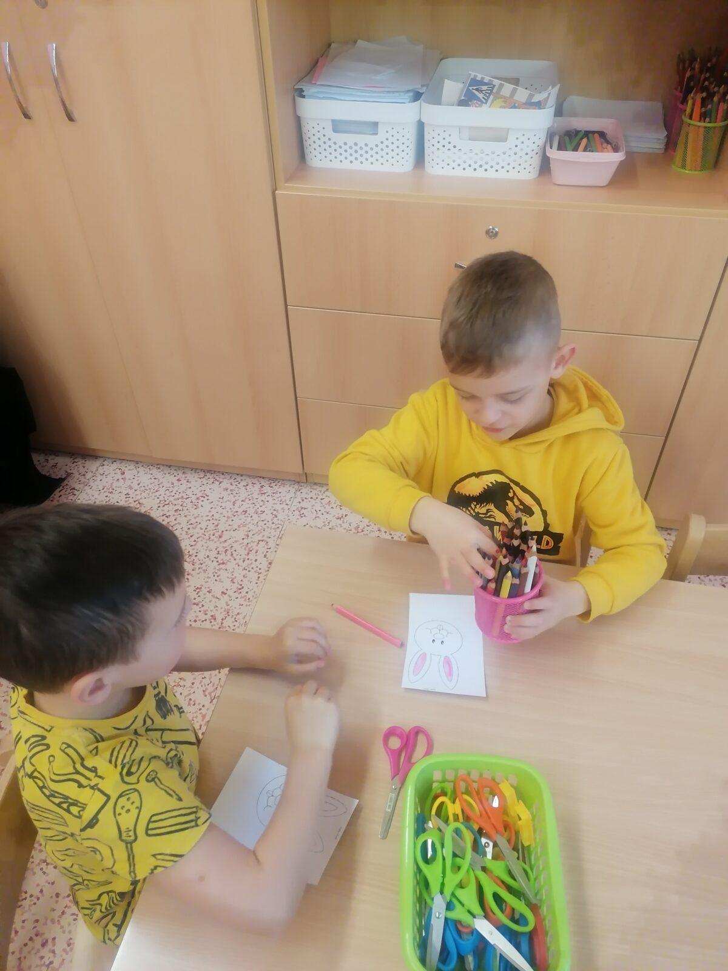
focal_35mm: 27
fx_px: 757
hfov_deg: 51.4
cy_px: 486
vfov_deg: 65.3
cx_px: 364
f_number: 1.8
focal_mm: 4.75
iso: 400
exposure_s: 1/120
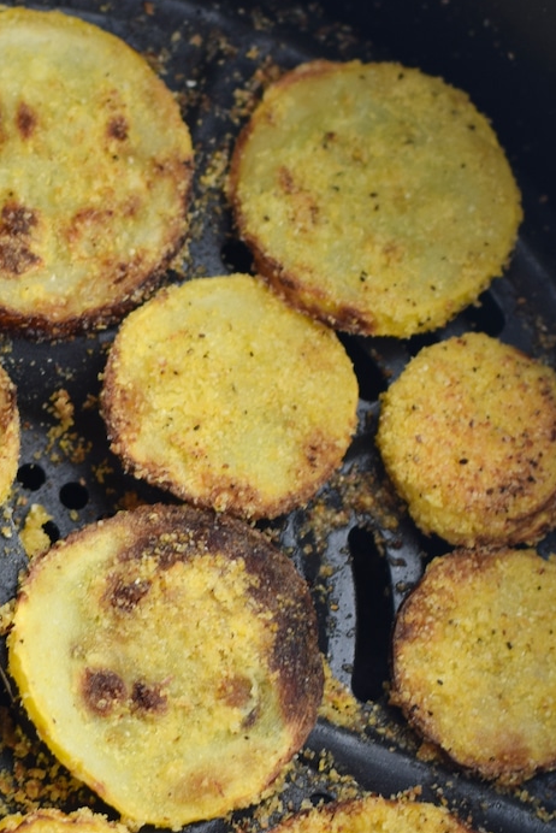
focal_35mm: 195
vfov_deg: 10.5
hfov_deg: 7.0
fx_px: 4513
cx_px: 135
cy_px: 604
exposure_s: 1/40
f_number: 3.5
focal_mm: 50
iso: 100
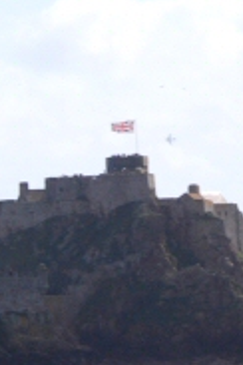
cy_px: -18
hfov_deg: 3.4
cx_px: 153
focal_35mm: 401
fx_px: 4060
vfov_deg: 5.1
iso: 360
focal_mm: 122
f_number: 9.5
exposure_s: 1/750
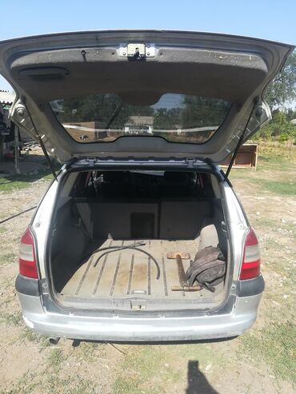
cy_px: 197
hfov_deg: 53.1
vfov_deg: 67.3
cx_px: 148
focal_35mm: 26
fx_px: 296
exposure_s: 1/584
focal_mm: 3.83
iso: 50
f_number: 2.2
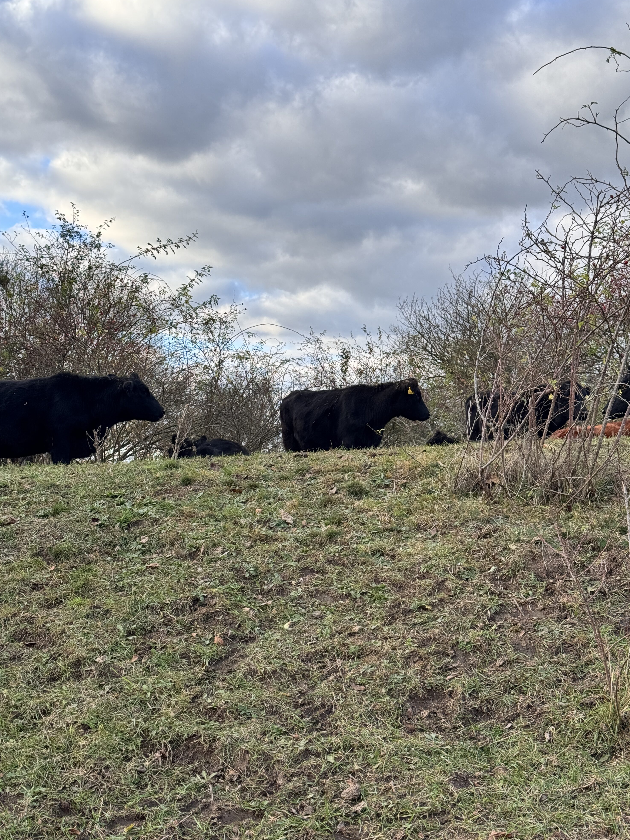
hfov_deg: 29.7
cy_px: 423
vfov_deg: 38.9
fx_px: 1189
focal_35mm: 49
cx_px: 319
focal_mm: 6.86
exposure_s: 1/888
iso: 64
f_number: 1.78
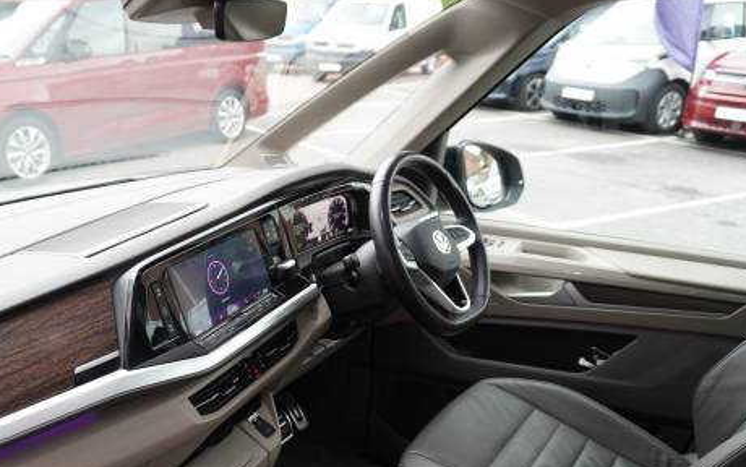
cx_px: 259
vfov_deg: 36.9
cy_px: 315
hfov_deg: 55.7
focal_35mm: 34
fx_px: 692
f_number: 4
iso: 400
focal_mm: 16
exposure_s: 1/60
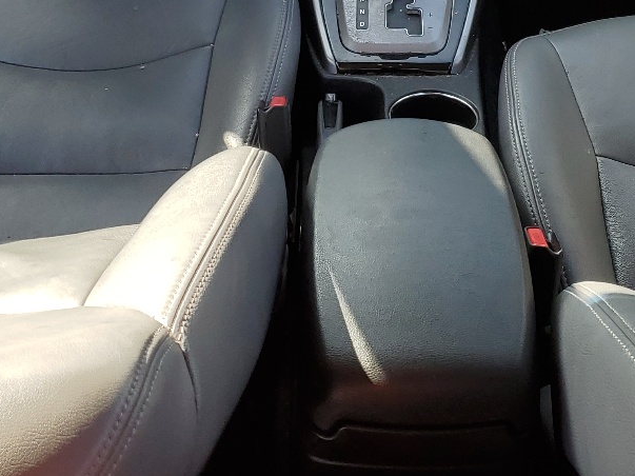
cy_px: 17
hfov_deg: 28.1
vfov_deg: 20.7
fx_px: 1265
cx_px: 368
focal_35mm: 69
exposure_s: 1/333
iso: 50
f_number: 1.5
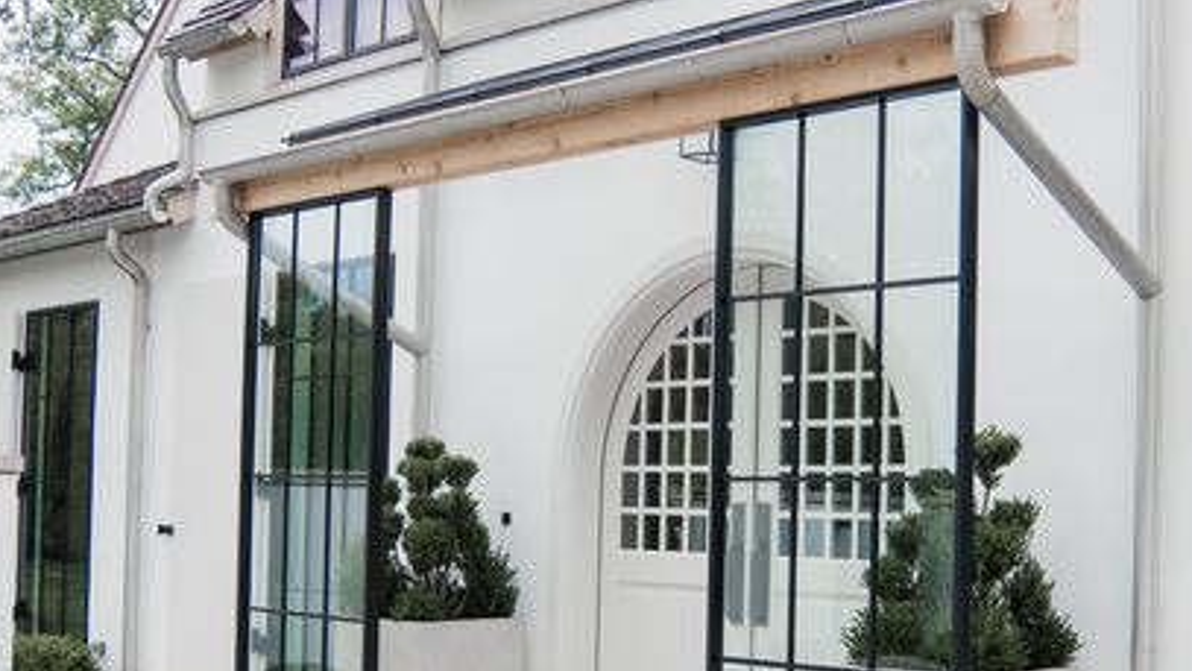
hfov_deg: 41.2
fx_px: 1580
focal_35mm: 50
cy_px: 454
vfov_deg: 23.8
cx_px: 701
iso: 100
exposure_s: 1/200
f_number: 5.6
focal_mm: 18
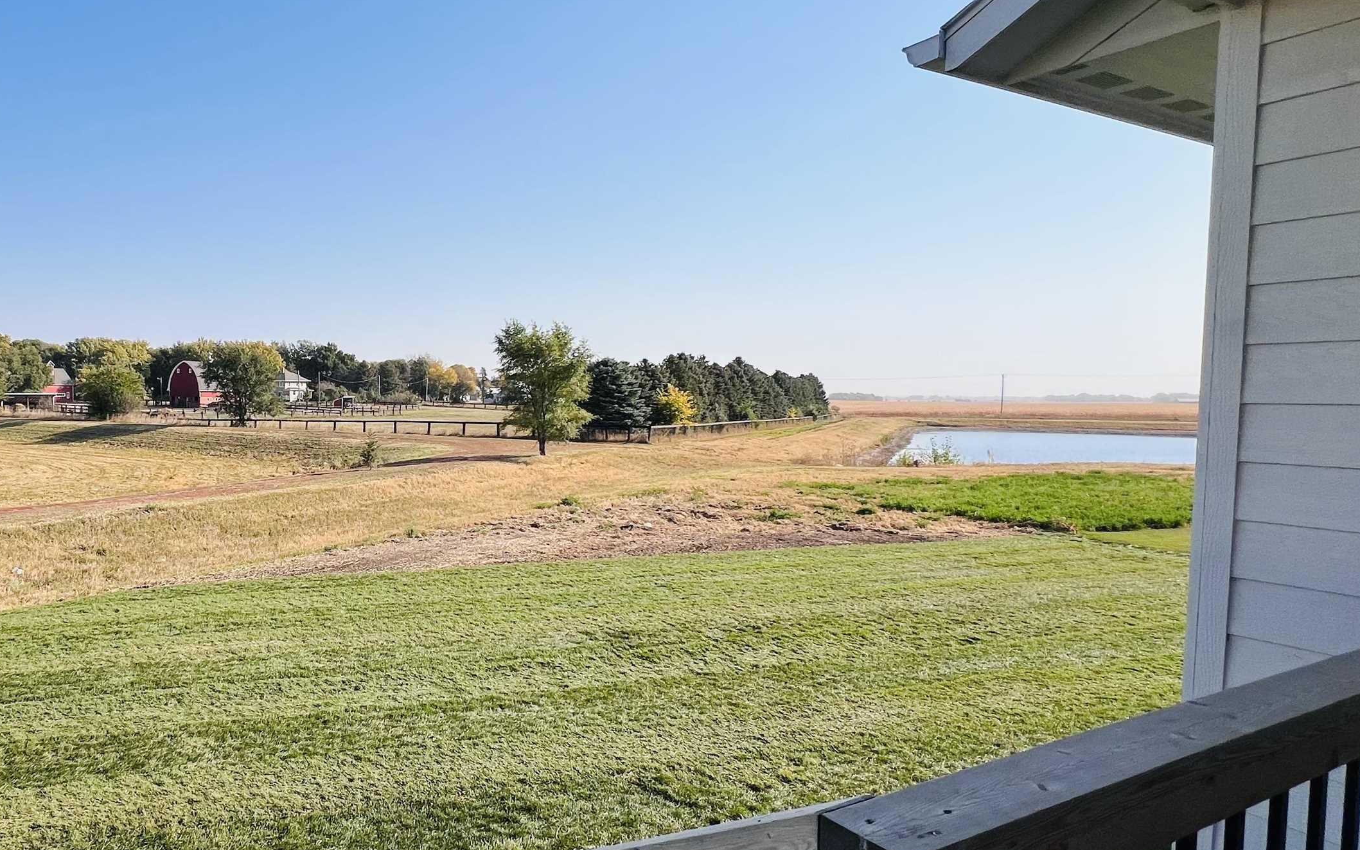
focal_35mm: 20
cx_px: 403
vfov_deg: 59.6
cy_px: 438
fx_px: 741
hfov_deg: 80.8
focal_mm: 1.57
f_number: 1.8
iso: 32
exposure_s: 1/1754
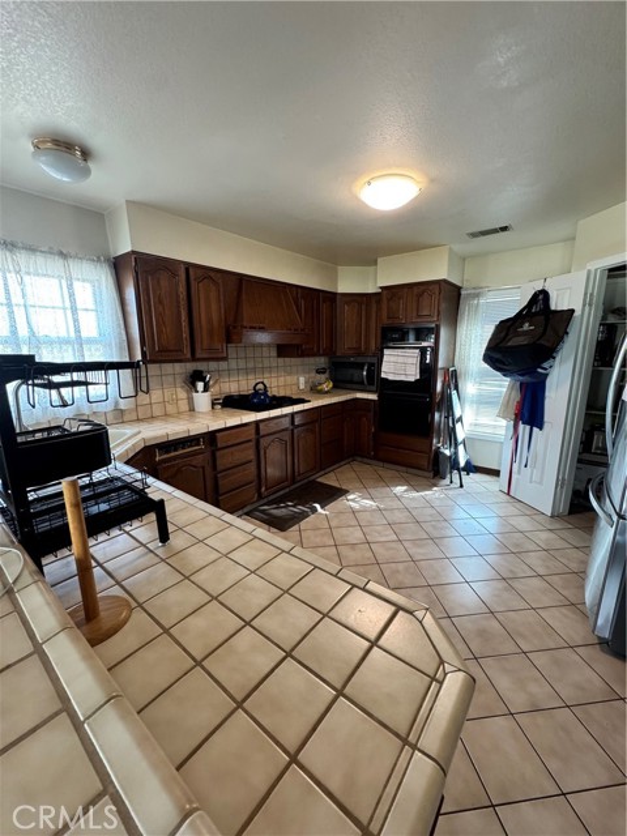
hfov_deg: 85.7
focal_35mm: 14
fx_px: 338
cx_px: 314
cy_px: 418
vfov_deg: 102.1
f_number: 2.2
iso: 250
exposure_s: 1/60
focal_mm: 2.22
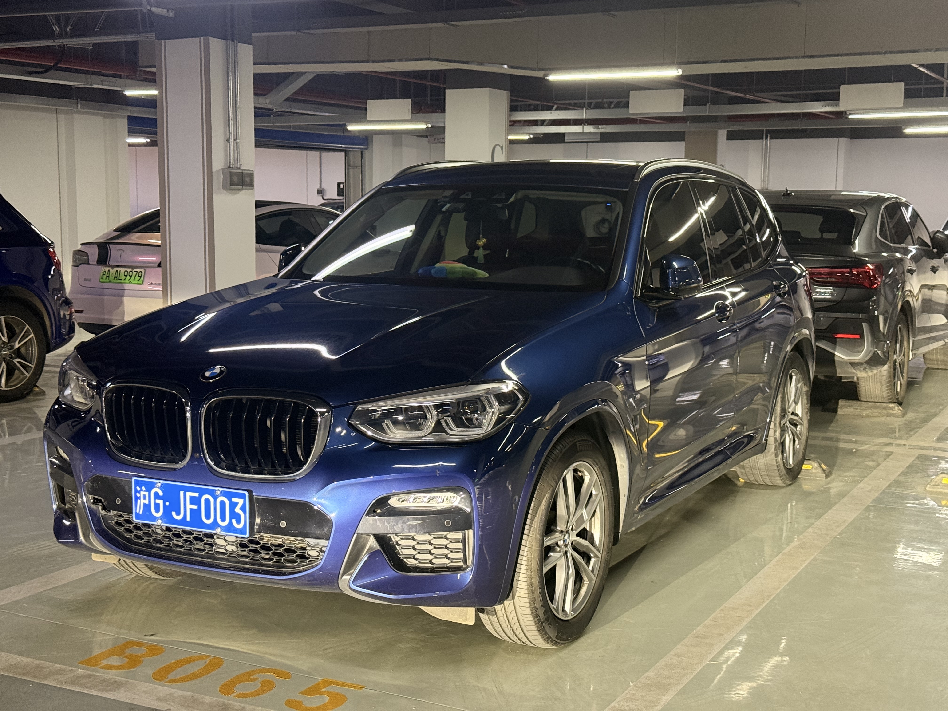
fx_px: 1315
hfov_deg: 39.7
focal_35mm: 48
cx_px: 474
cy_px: 356
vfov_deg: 30.3
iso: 320
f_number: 1.78
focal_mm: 6.76
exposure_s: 1/33
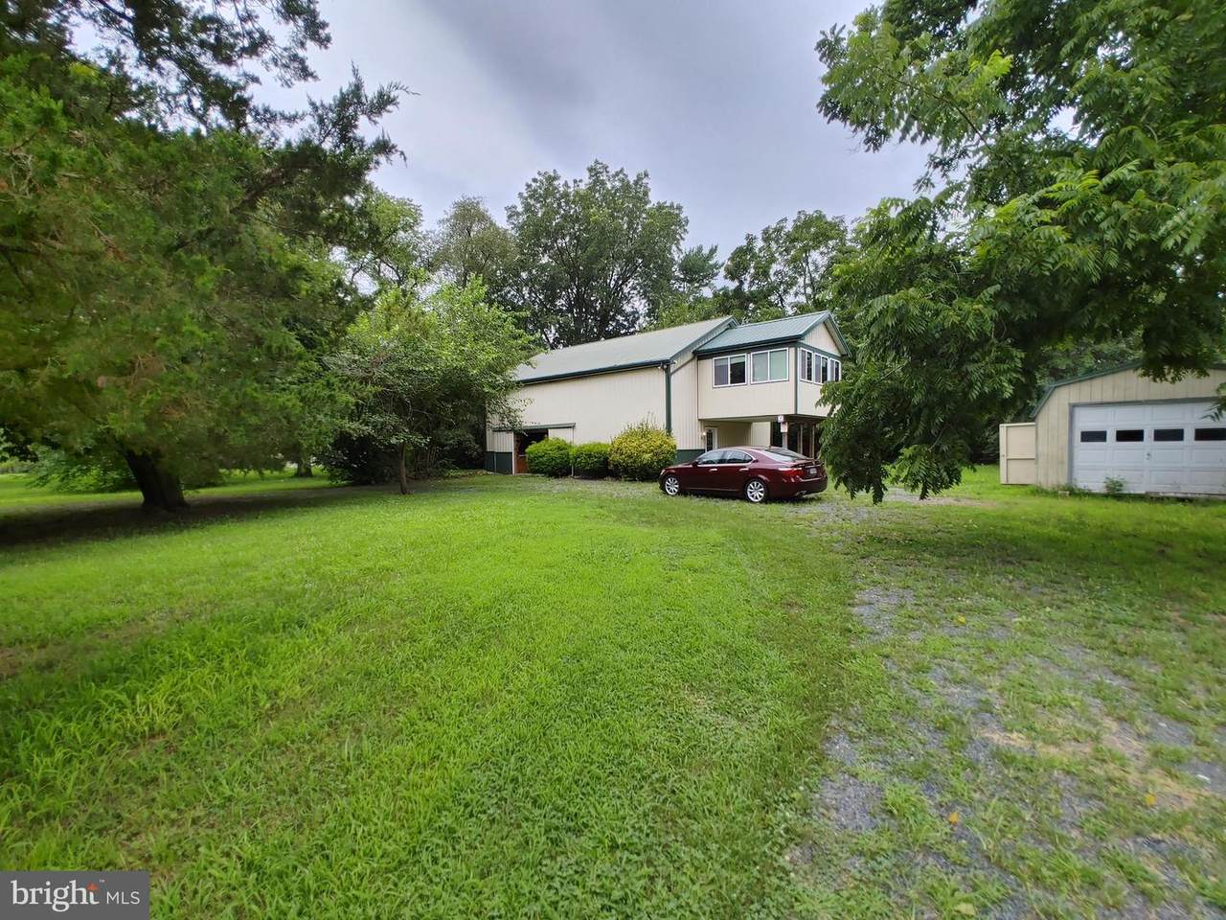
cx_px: 613
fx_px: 531
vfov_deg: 81.7
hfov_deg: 98.2
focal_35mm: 15
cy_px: 460
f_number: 1.9
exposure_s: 1/161
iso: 50
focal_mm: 1.78
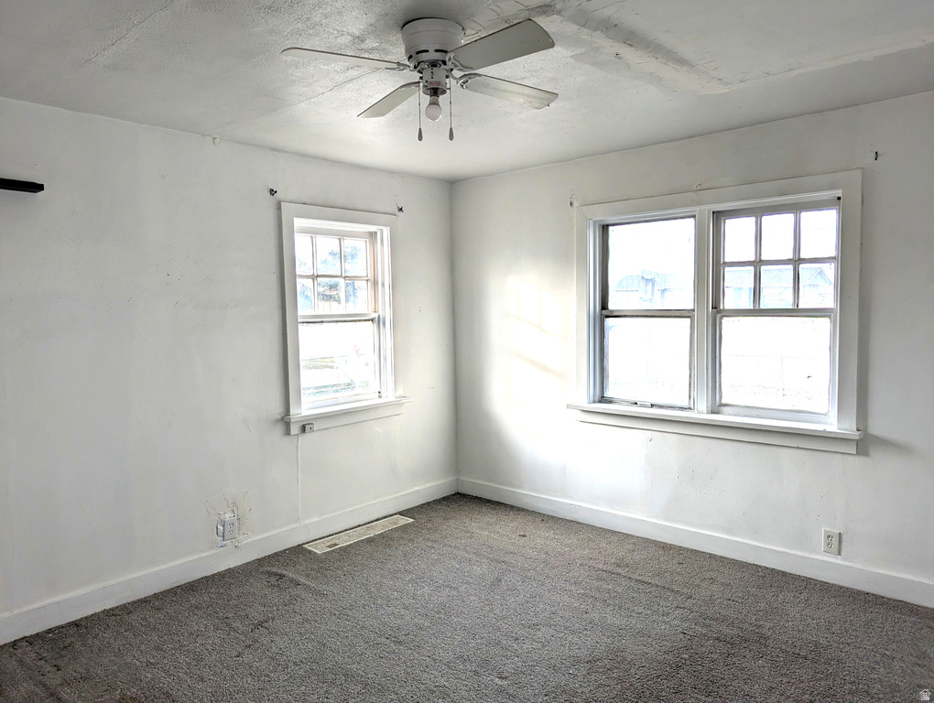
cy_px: 352
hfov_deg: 71.5
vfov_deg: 56.9
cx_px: 467
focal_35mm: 24
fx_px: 648
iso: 50
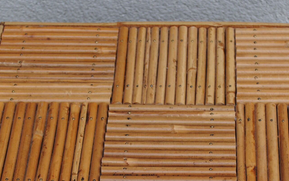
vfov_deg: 11.8
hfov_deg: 18.9
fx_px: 866
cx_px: 168
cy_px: 190
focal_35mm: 110
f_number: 5.6
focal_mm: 32
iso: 180
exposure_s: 1/125
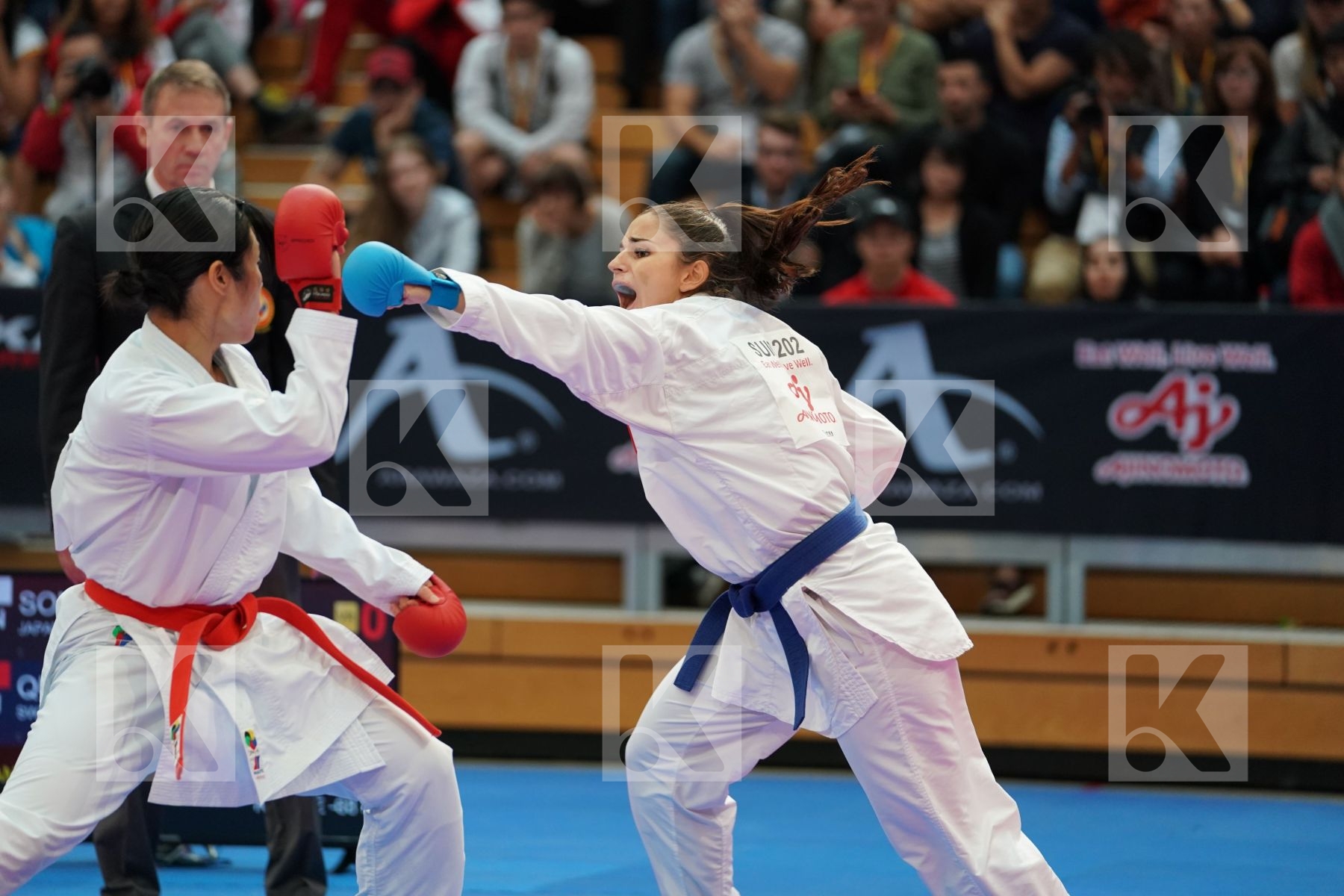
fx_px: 6458
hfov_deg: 11.9
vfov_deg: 7.9
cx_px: 672
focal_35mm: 173
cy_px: 448
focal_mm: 173
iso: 2000
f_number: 2.8
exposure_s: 1/1000
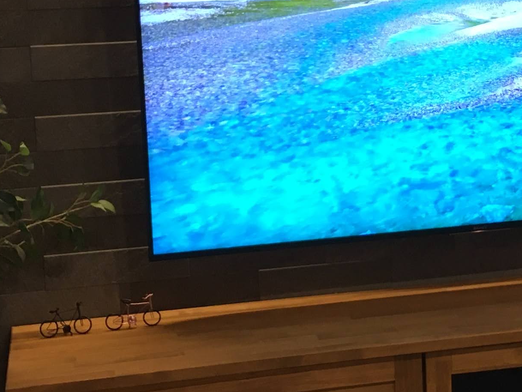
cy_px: 102
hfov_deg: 20.0
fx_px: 1448
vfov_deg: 15.3
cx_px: 469
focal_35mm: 96
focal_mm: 4.15
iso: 80
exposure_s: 1/30
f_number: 2.2
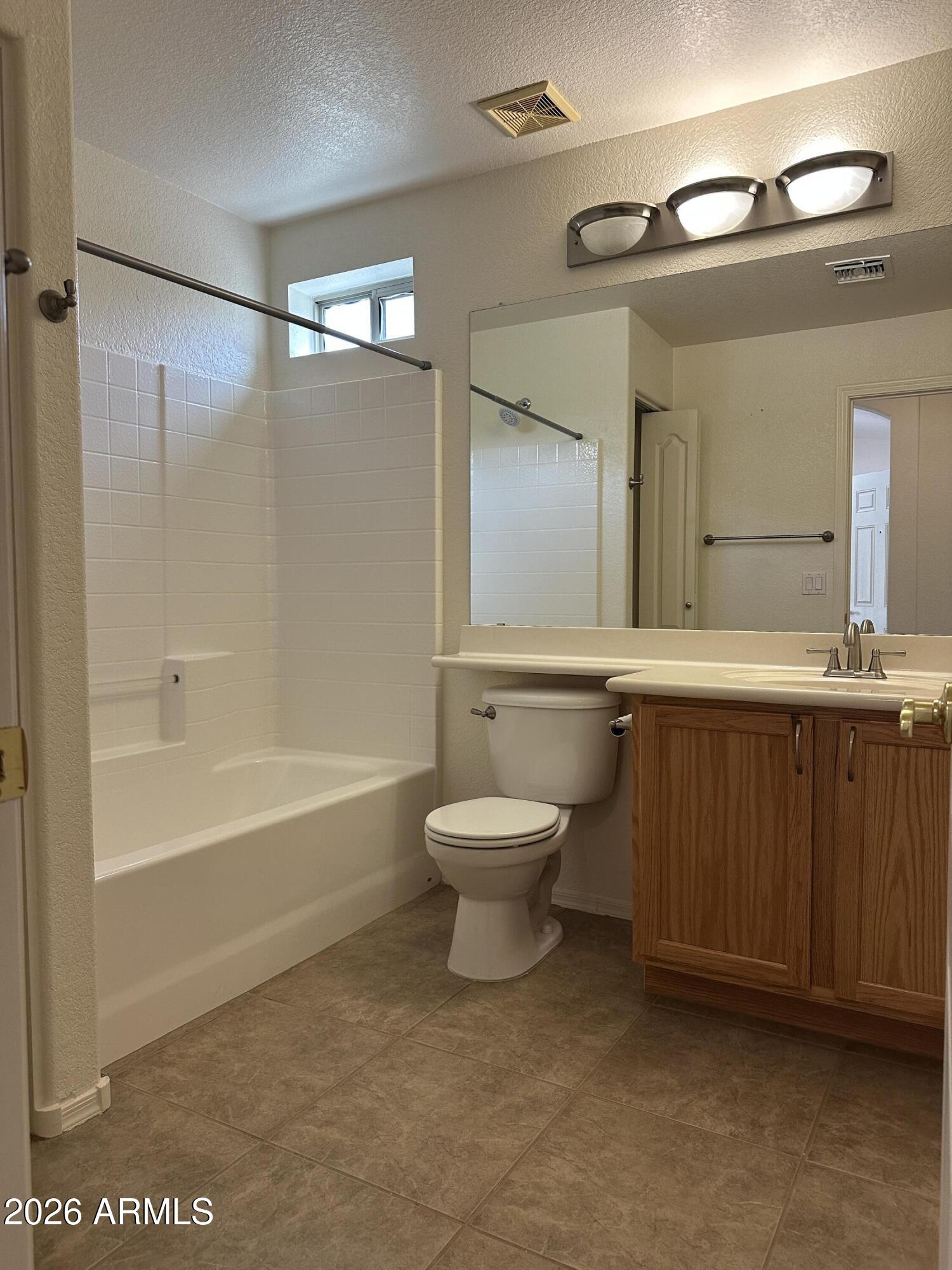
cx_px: 476
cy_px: 635
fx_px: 880
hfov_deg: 56.8
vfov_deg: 71.6
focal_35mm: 24
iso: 200
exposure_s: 1/120
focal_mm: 6.86
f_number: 1.78
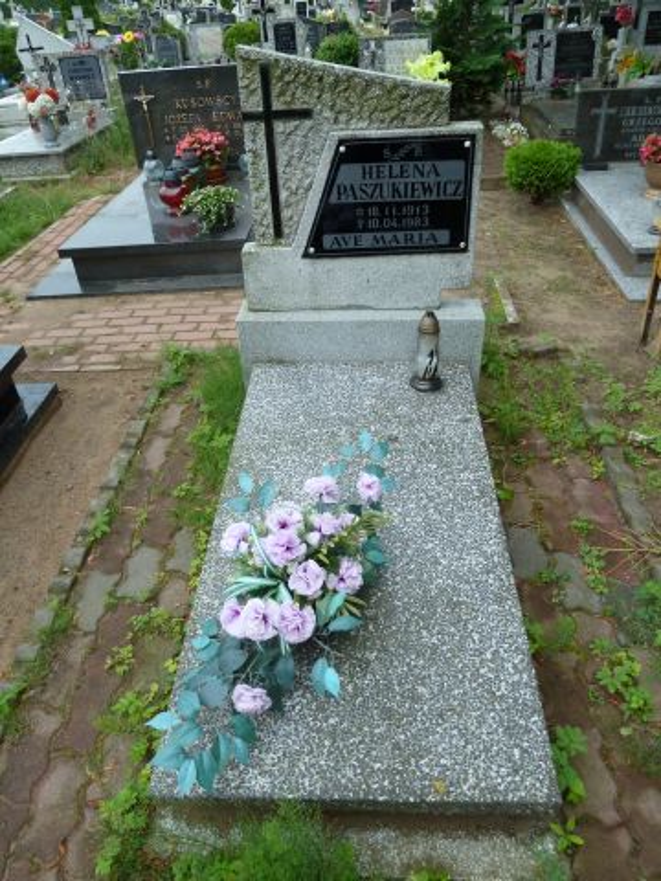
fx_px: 637
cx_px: 330
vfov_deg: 69.4
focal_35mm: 25
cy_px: 440
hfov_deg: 54.9
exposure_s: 1/100
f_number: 3.3
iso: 160
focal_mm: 4.1
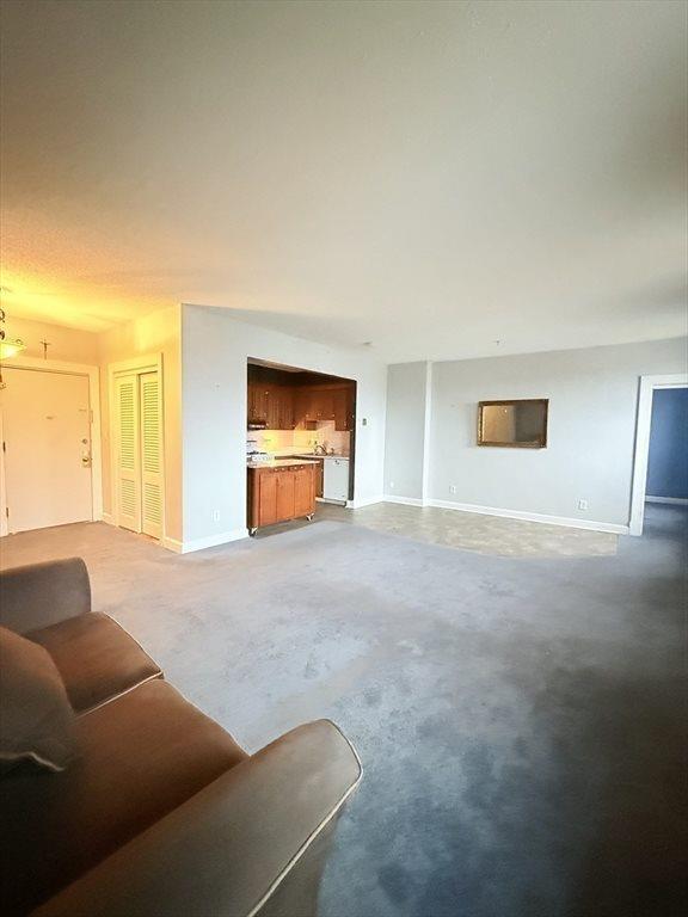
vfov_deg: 102.1
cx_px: 344
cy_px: 458
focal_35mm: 14
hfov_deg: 85.7
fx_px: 371
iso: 1250
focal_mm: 2.22
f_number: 2.2
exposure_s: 1/40
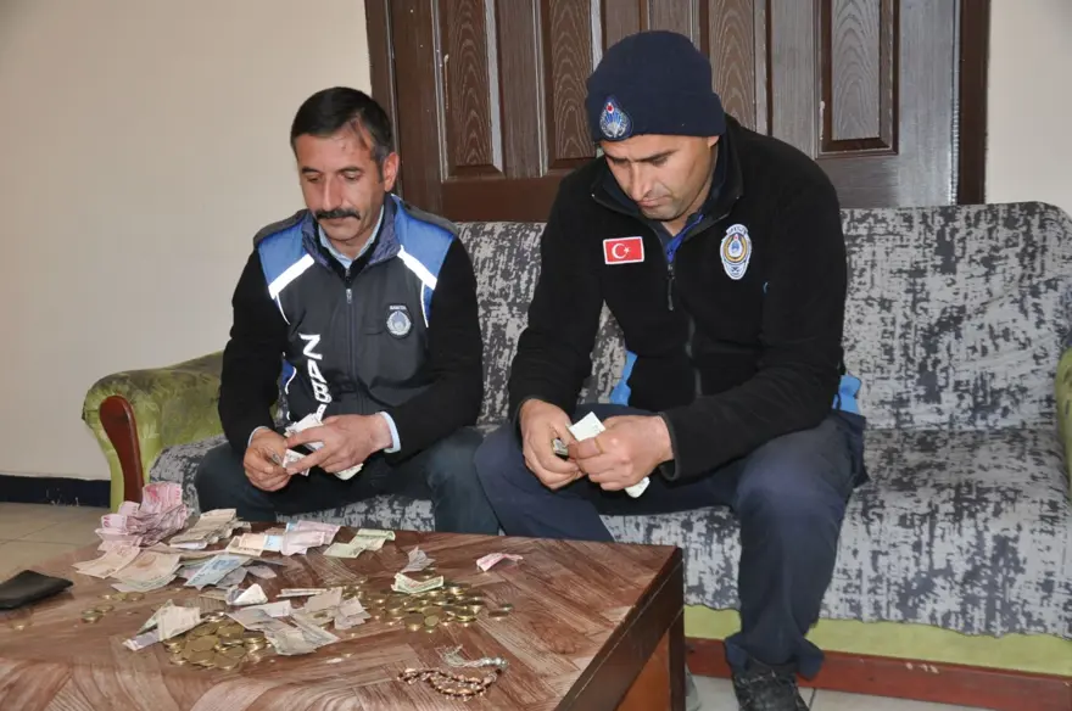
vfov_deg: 35.4
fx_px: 1115
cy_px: 356
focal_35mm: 38
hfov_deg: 51.3
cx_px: 536
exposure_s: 1/60
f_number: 4
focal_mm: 25
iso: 800
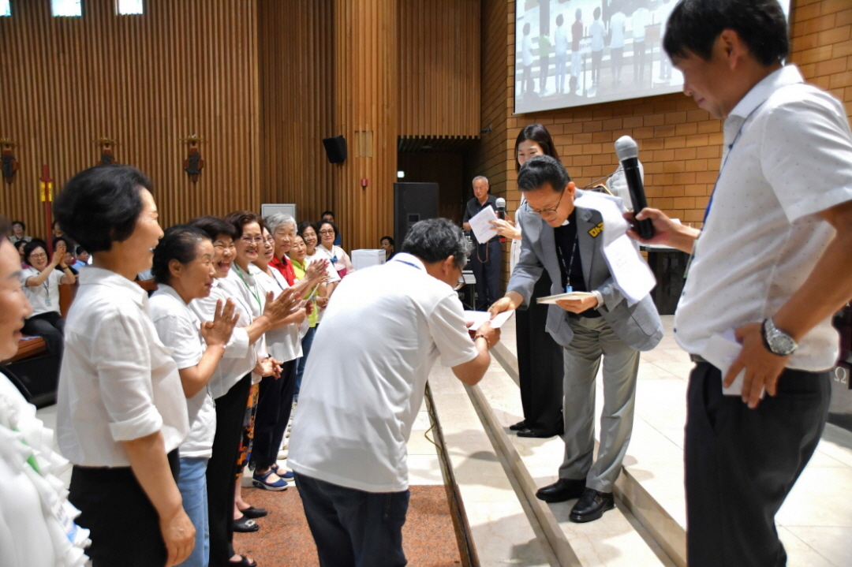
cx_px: 426
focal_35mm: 33
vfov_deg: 39.9
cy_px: 284
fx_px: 781
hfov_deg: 57.2
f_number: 3.8
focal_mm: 22
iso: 1600
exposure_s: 1/125
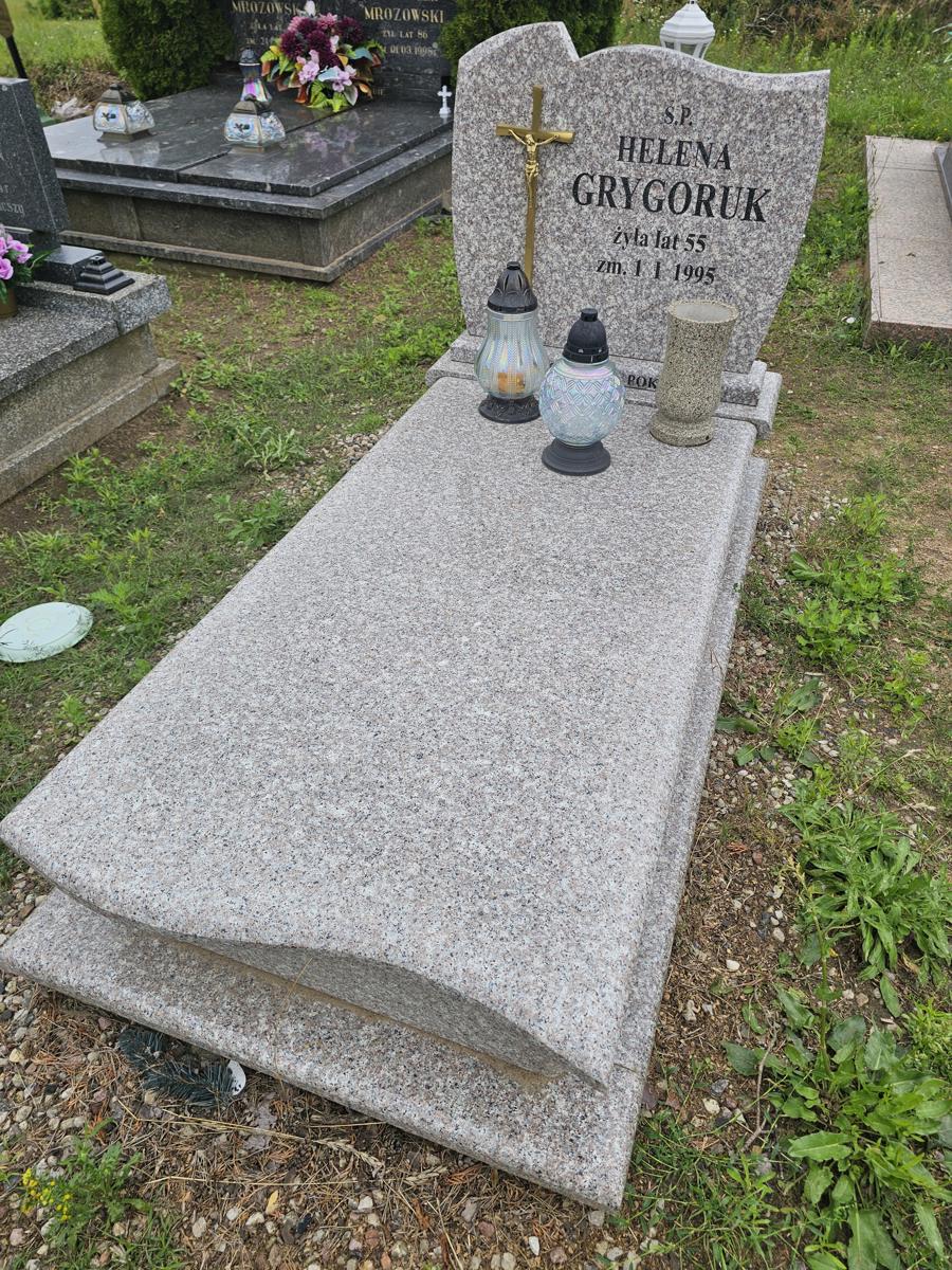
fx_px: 843
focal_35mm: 23
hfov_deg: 58.9
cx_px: 476
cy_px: 635
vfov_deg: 73.9
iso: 10
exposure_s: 1/398
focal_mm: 6.3
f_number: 1.7
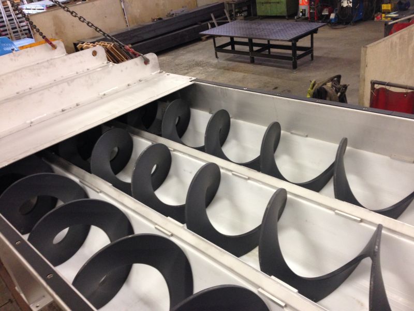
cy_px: 156
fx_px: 395
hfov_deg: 55.4
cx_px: 207
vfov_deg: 42.9
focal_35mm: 33
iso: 160
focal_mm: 4.12
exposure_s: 1/20
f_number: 2.4
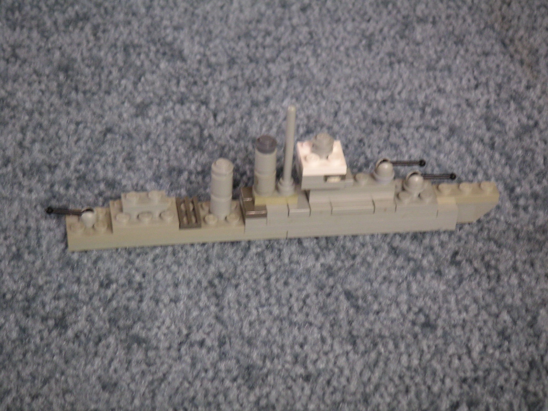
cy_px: 206
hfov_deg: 18.4
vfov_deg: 13.8
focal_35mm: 107
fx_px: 1694
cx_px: 274
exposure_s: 1/10
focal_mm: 16.5
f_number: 3.6
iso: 100
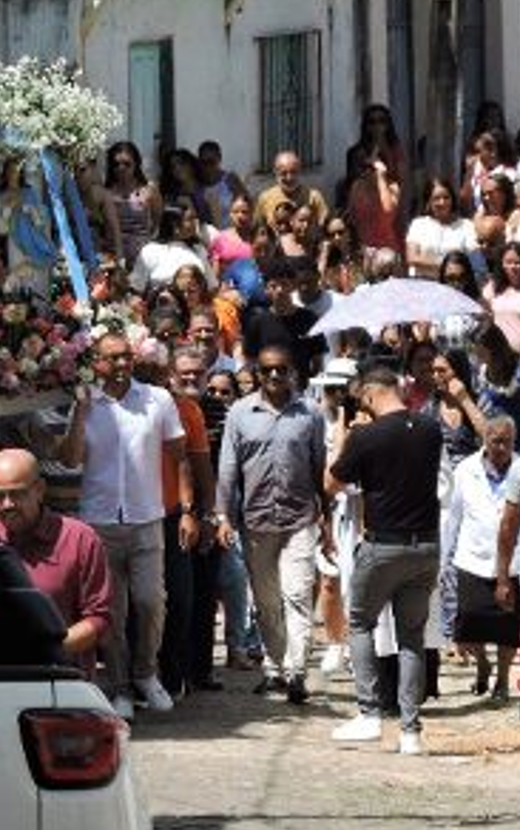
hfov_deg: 2.5
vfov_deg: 4.0
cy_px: 276
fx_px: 11813
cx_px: 570
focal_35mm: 522
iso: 100
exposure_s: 1/500
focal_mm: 48.4
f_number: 5.5
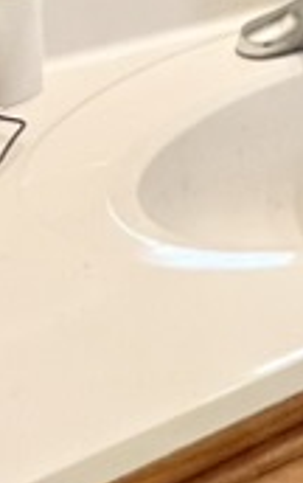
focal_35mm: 82
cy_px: -393
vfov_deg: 19.0
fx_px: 1080
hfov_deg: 11.8
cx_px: 802
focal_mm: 1.57
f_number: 1.8
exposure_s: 1/120
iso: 200
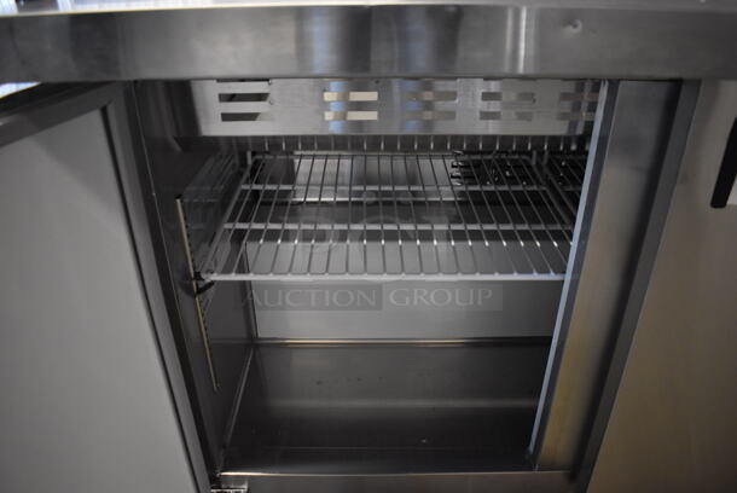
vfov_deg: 48.0
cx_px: 368
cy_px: 246
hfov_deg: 67.3
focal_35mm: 27
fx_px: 553
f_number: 3.5
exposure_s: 1/125
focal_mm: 18
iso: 2800
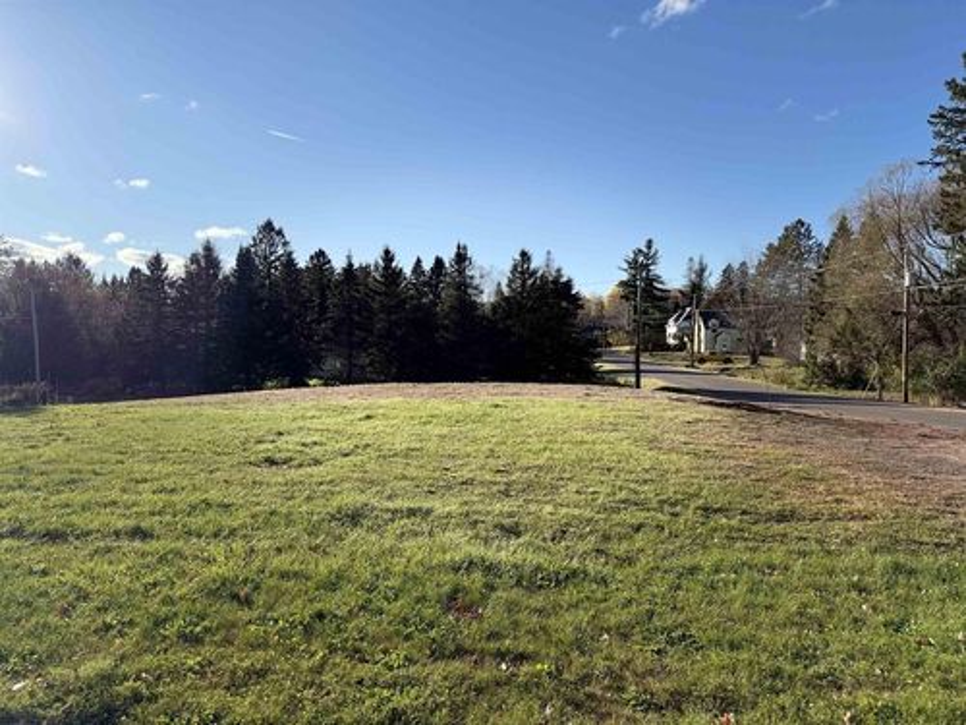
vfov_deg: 56.8
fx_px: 670
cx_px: 483
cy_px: 362
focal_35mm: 24
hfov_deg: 71.6
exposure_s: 1/4405
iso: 80
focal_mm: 6.76
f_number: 1.78
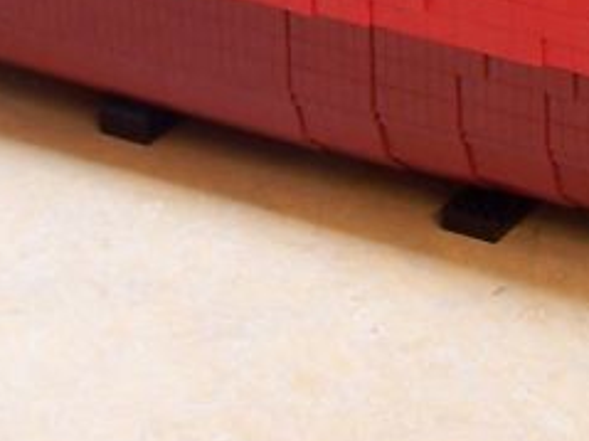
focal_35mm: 184
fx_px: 3129
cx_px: 488
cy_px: -466
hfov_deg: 10.7
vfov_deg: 7.7
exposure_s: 1/4
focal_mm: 7.1
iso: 80
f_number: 2.9
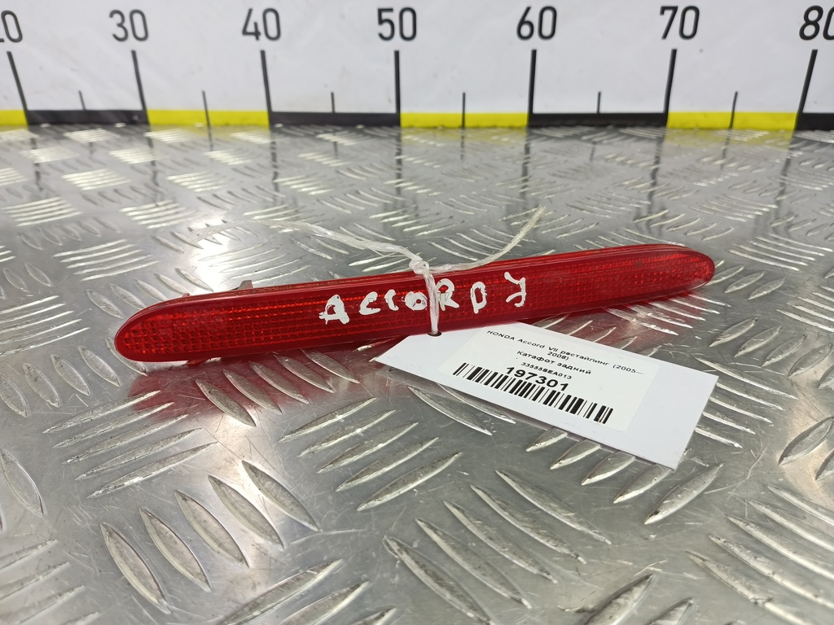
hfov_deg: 73.9
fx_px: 554
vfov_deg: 58.9
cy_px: 312
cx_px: 417
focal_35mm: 23
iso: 134
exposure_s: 1/50
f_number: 1.6
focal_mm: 4.11
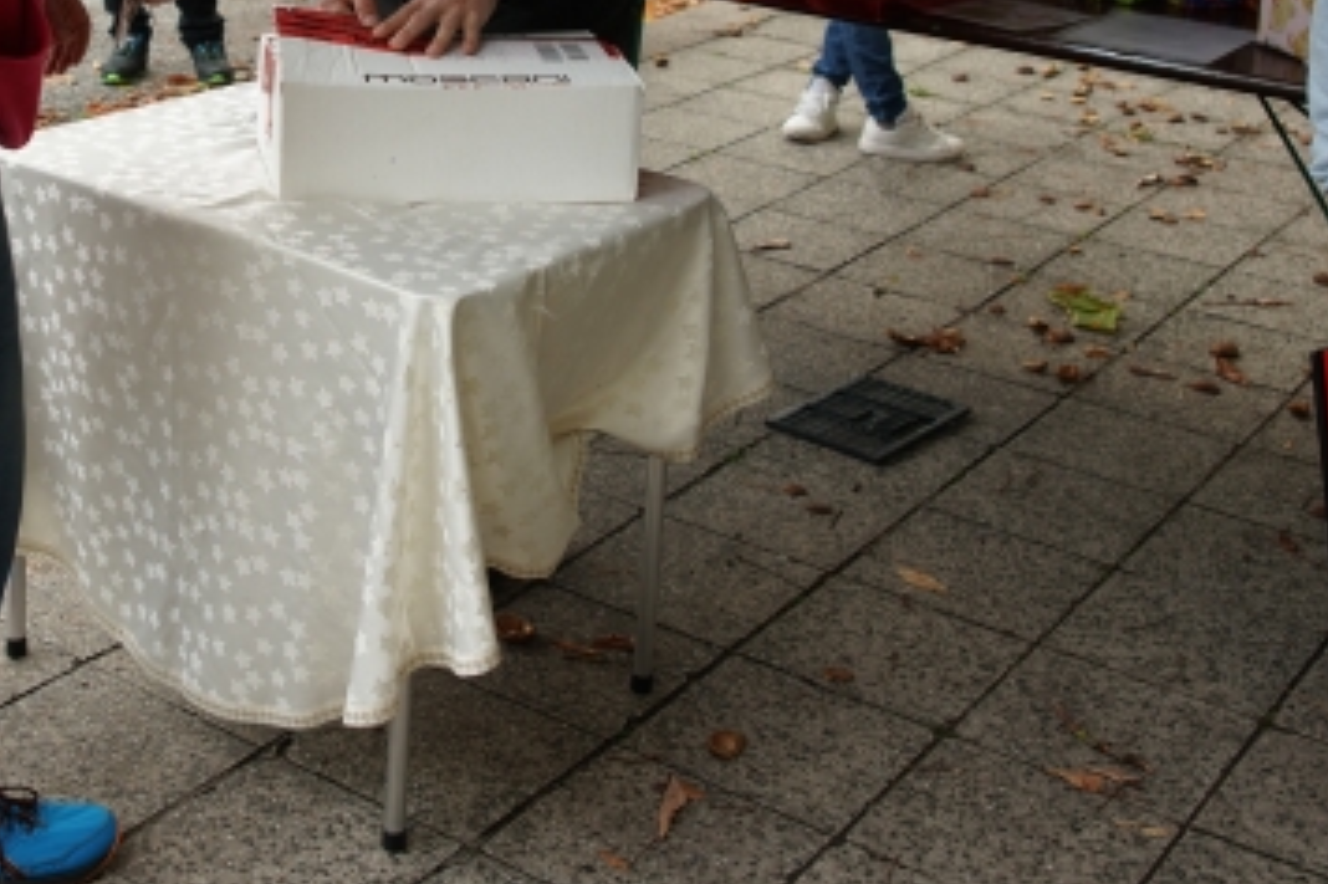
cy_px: 101
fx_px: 2175
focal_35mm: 59
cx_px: 325
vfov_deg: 22.5
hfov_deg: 33.2
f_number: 4
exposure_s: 1/200
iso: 400
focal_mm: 30
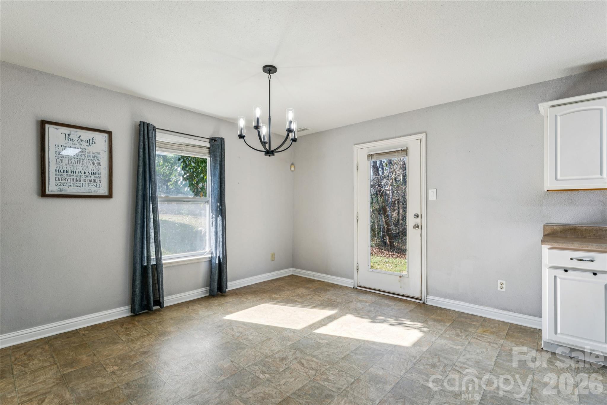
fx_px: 280
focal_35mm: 17
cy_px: 202
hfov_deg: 94.6
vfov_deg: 71.7
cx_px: 304
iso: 100
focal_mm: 16.6
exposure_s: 1/10
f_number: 11
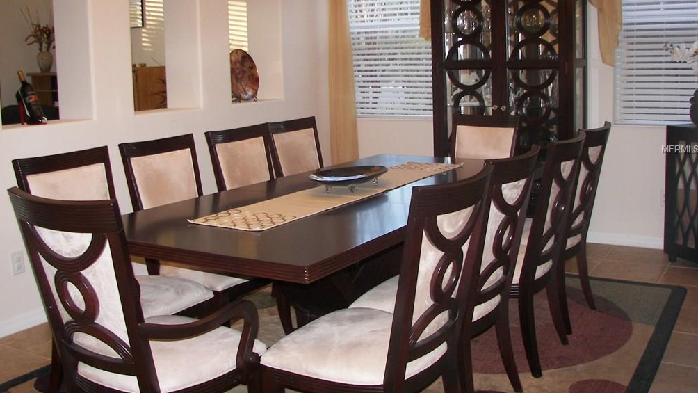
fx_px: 740
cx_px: 348
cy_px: 150
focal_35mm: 40
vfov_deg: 29.6
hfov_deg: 50.5
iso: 100
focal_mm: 6
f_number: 2.8
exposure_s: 1/30
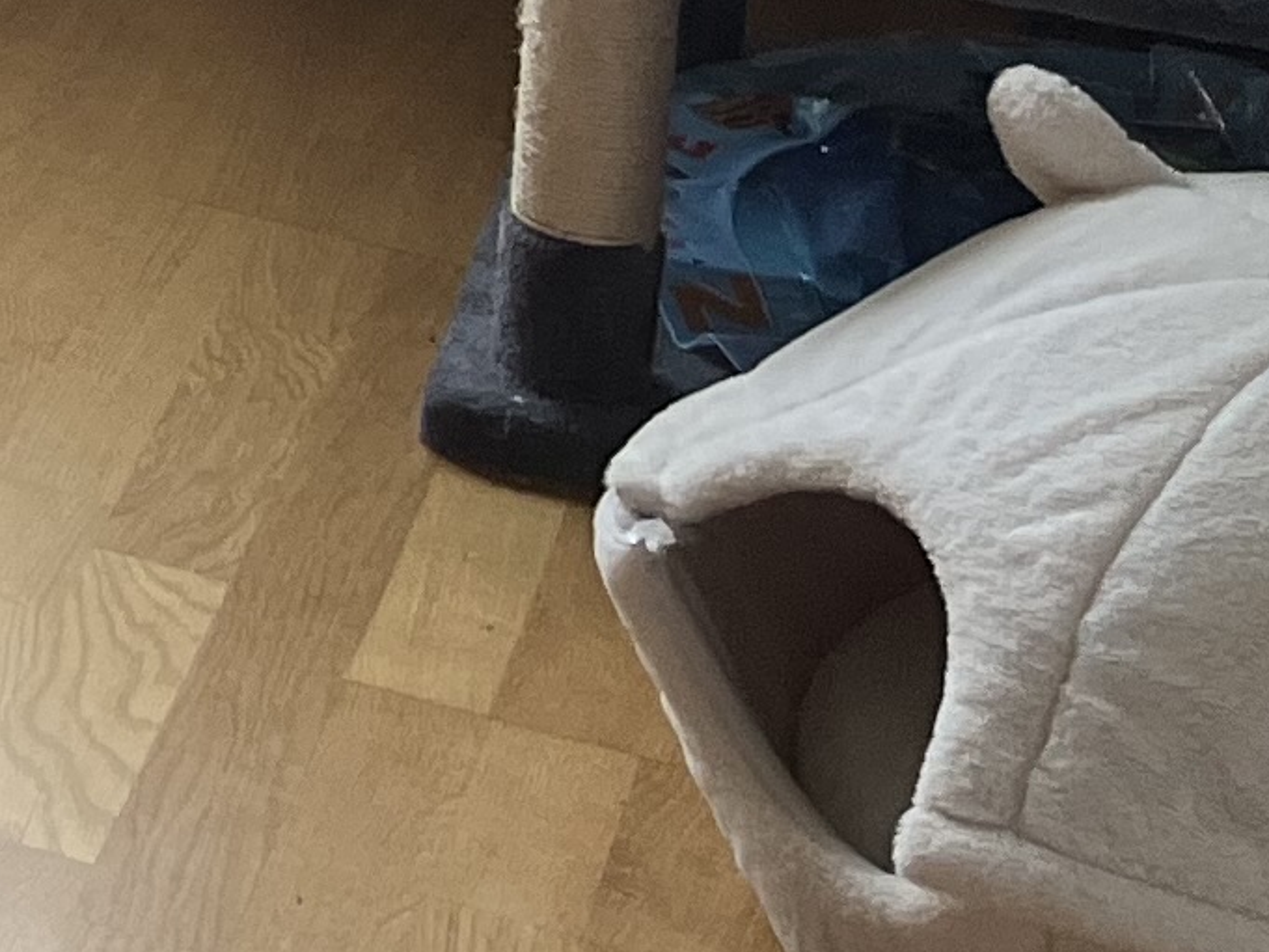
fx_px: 5647
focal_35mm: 154
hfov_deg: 9.9
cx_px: -2475
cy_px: -1192
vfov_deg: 8.9
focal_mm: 5.1
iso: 64
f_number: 1.6
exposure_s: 1/100
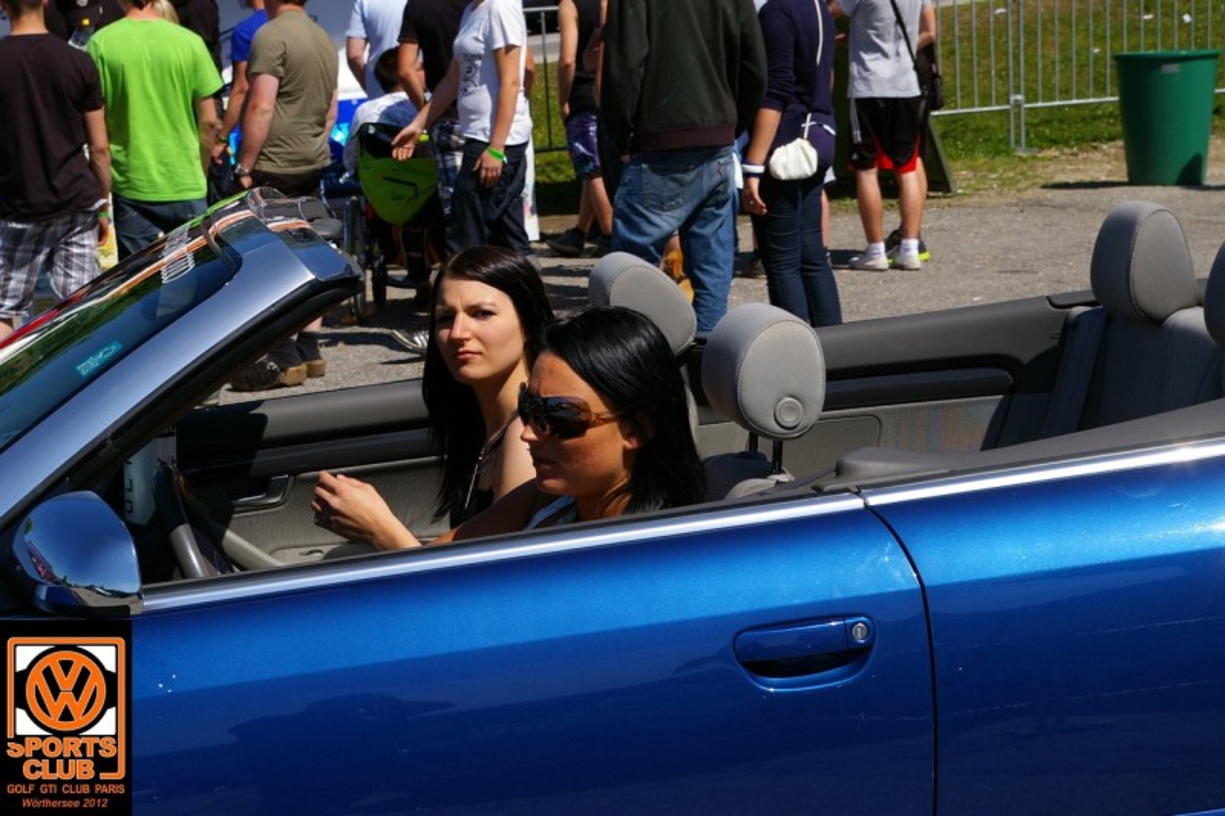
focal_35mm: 82
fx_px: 2807
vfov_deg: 16.5
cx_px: 612
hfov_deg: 24.6
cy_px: 408
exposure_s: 1/350
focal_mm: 55
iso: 200
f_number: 9.5
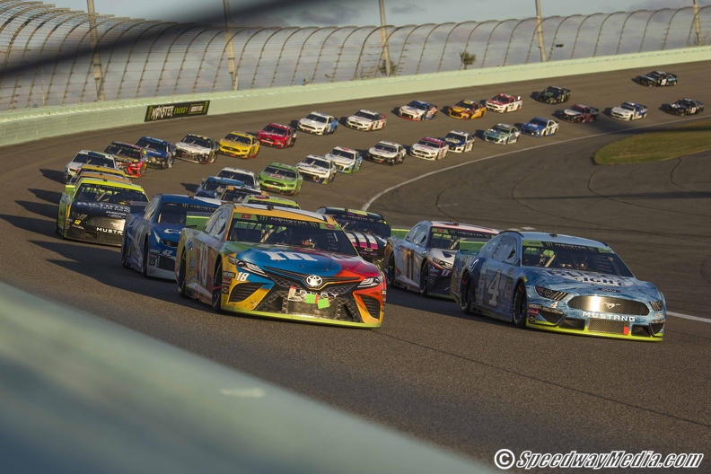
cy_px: 237
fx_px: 2133
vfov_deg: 12.7
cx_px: 356
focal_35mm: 108
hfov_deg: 18.9
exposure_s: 1/3200
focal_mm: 72
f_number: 2.8
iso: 160
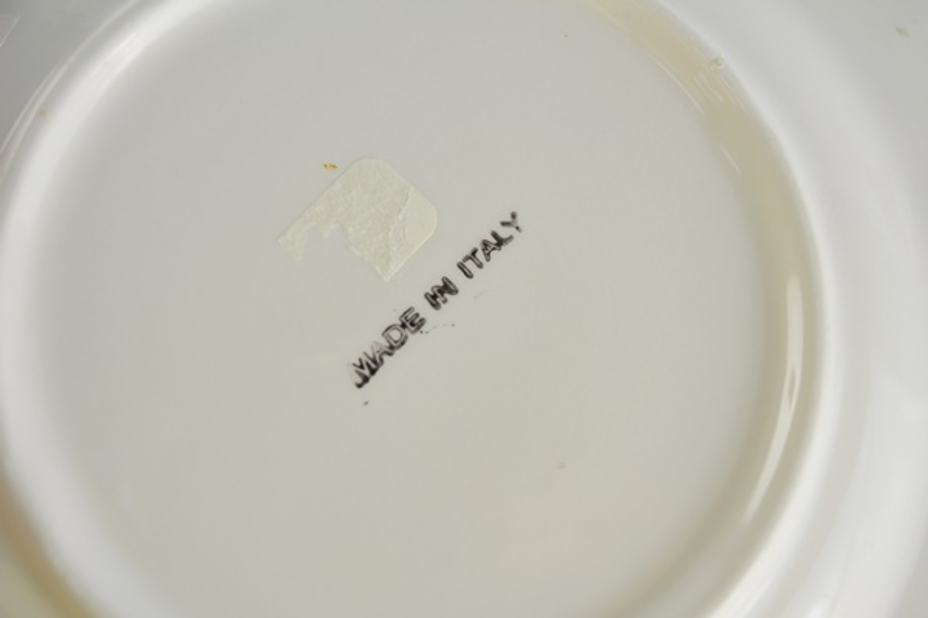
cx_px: 464
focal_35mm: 52
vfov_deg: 25.8
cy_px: 309
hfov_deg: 37.9
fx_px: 1353
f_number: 5.6
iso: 200
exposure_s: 1/125
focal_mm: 35
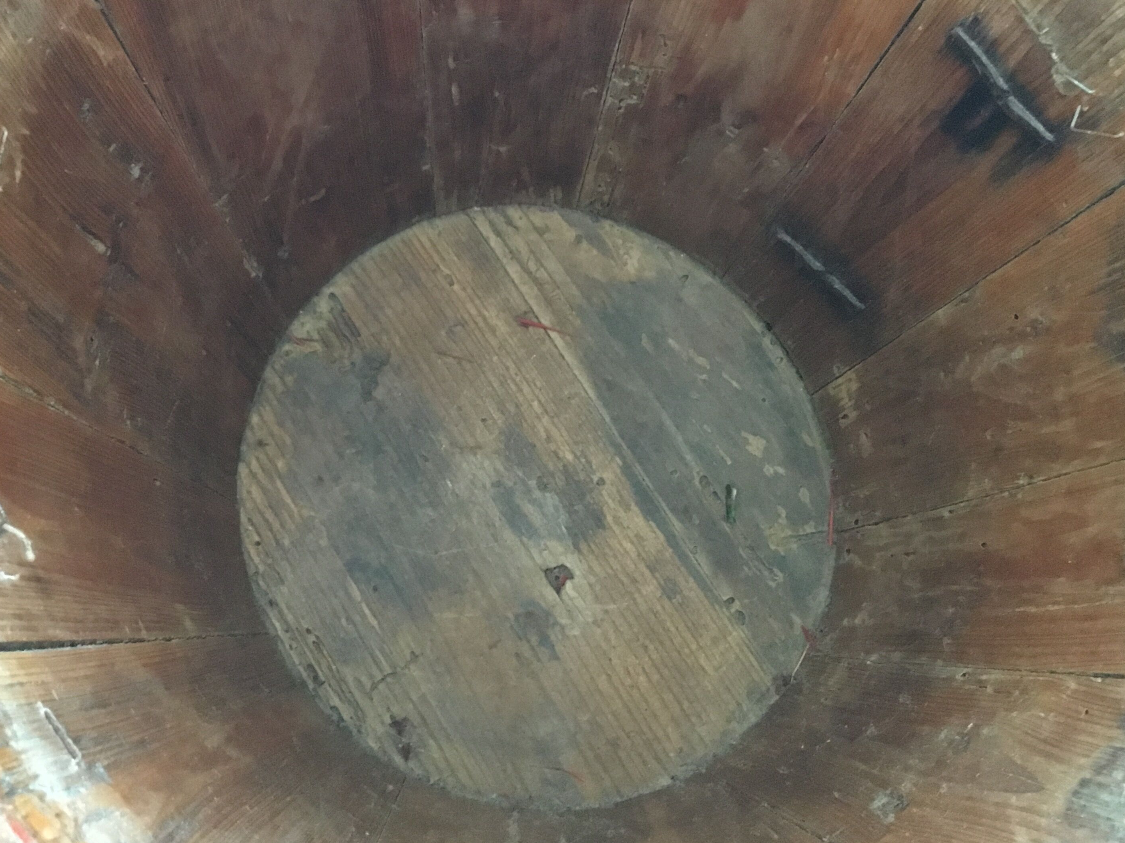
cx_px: 489
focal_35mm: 36
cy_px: 419
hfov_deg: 51.2
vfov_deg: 39.7
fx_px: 1170
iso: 400
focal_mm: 3.3
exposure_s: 1/17
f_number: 2.4
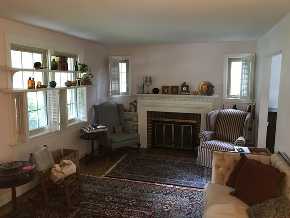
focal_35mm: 28
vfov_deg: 49.7
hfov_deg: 63.5
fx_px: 235
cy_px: 109
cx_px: 145
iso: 100
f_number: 1.8
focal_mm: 3.99
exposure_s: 1/12
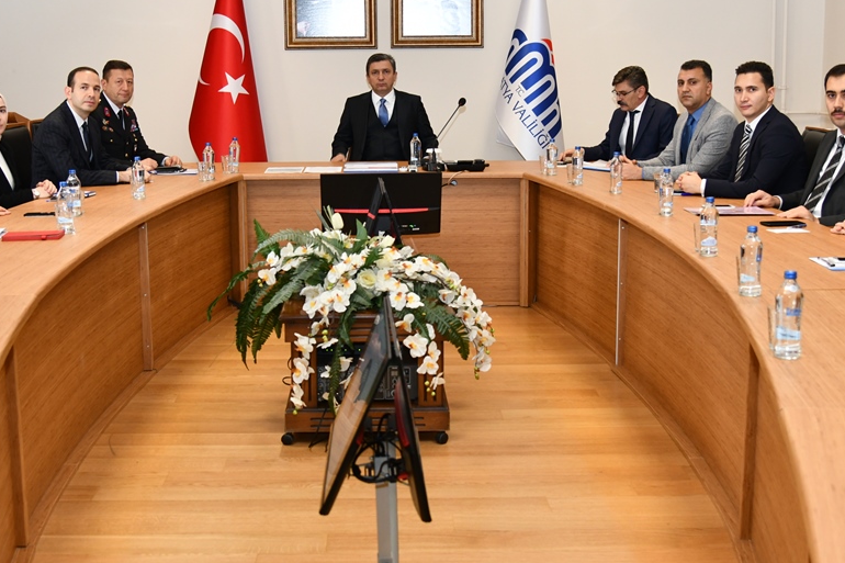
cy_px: 248
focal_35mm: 53
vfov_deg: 25.5
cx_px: 396
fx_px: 1244
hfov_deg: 37.5
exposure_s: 1/100
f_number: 4.5
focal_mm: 34
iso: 900
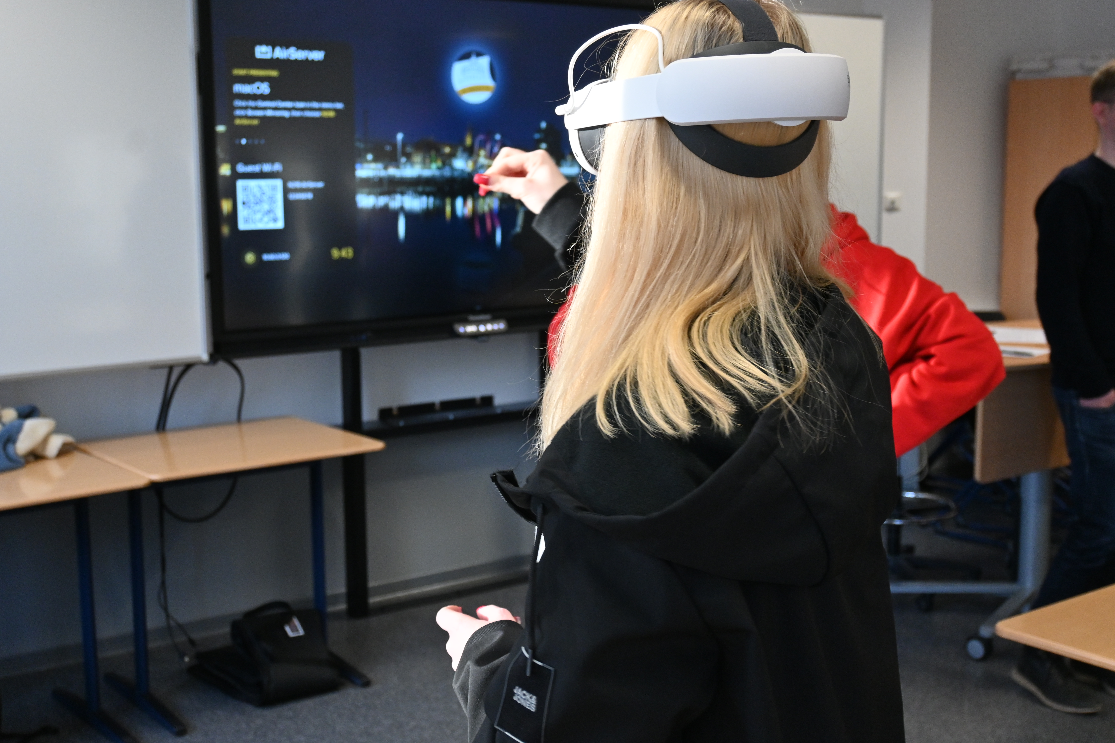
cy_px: 372
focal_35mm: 42
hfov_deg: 46.4
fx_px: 1301
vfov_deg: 31.9
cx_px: 558
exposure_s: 1/125
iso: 1100
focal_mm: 28
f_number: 4.5
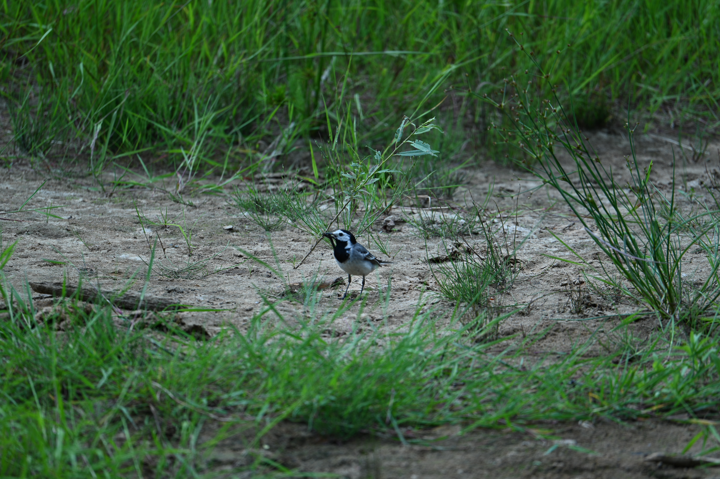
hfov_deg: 4.1
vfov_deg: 2.7
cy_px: 240
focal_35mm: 500
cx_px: 360
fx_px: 9993
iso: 100
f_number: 6.7
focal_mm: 500
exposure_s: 1/100
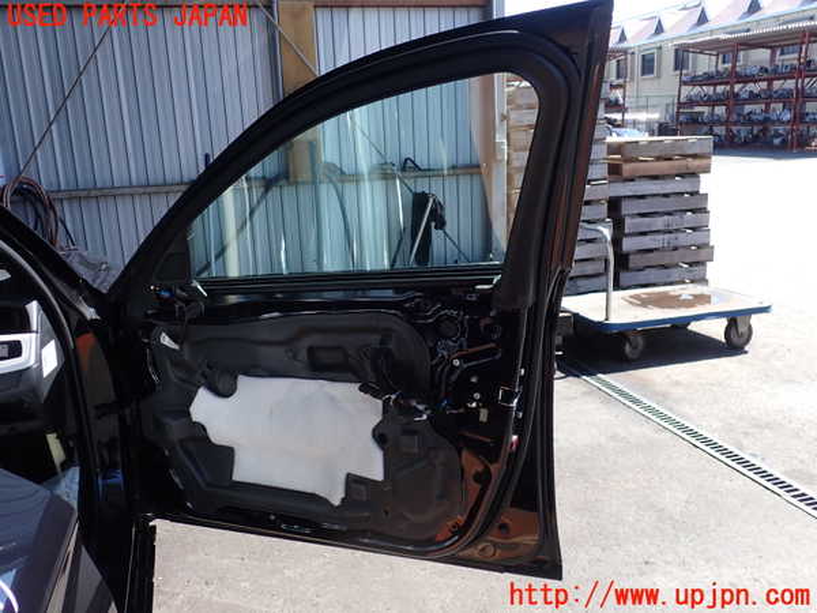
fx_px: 708
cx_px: 408
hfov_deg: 60.0
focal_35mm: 30
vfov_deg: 46.8
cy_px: 306
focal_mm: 5.4
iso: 100
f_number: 3.2
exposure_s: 1/320
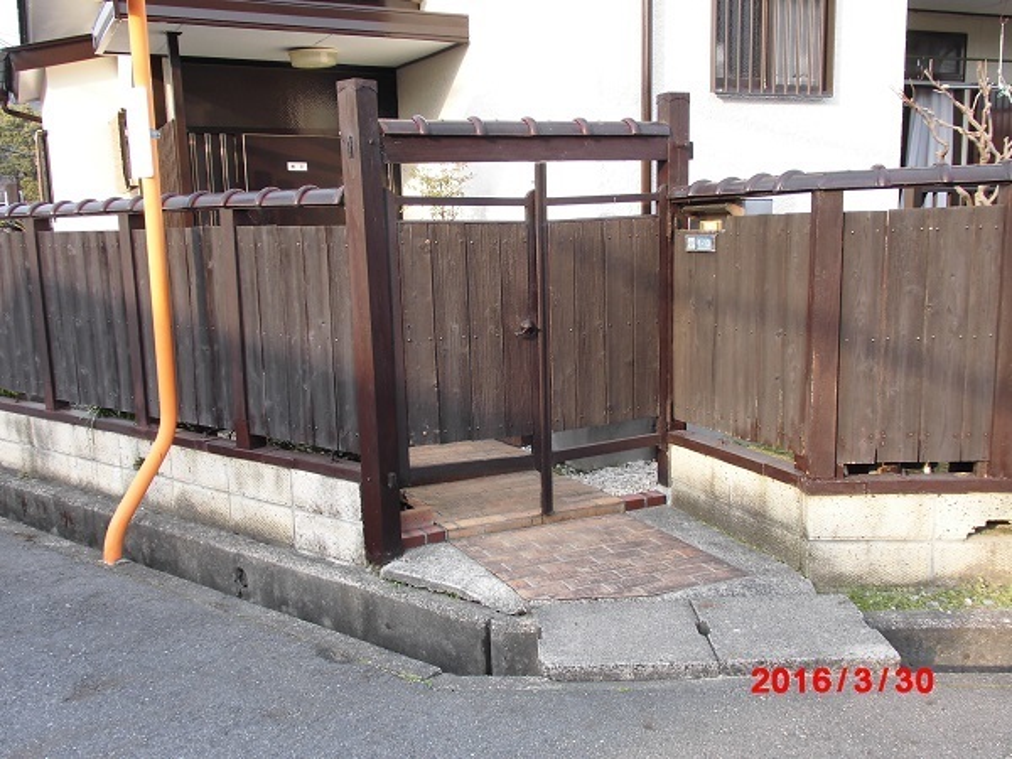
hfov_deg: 58.4
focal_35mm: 31
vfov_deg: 45.4
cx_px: 506
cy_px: 380
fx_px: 906
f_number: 3.3
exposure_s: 1/125
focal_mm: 5.47
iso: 80
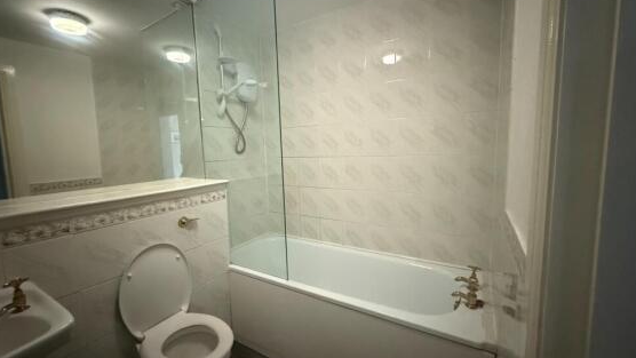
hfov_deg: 99.3
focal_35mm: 16
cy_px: 178
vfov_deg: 67.1
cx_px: 309
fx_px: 270
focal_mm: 2.22
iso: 1250
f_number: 2.2
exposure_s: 1/50
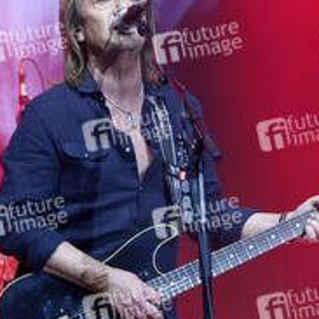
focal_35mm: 335
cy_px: 174
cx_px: 151
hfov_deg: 5.2
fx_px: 3493
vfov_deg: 5.2
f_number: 5.6
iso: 2000
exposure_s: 1/200
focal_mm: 160
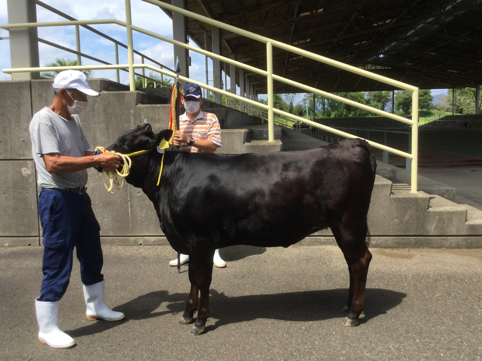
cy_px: 169
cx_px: 241
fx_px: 473
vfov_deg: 41.8
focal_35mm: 34
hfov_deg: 54.0
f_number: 2.4
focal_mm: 3.3
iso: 25
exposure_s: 1/926
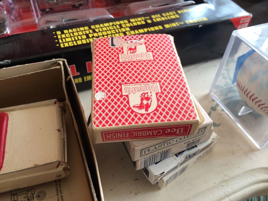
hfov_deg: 60.0
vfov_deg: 46.8
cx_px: 134
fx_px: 232
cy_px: 100
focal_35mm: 30
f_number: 2.2
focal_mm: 4.12
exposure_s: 1/60
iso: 40
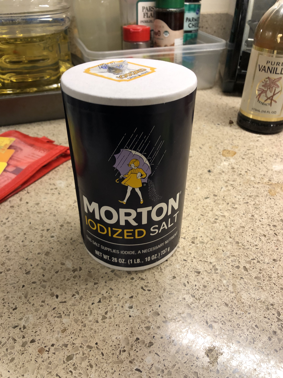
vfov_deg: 63.4
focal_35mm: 28
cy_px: 189
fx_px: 305
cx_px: 142
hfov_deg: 49.7
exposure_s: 1/24
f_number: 1.8
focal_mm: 4
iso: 40
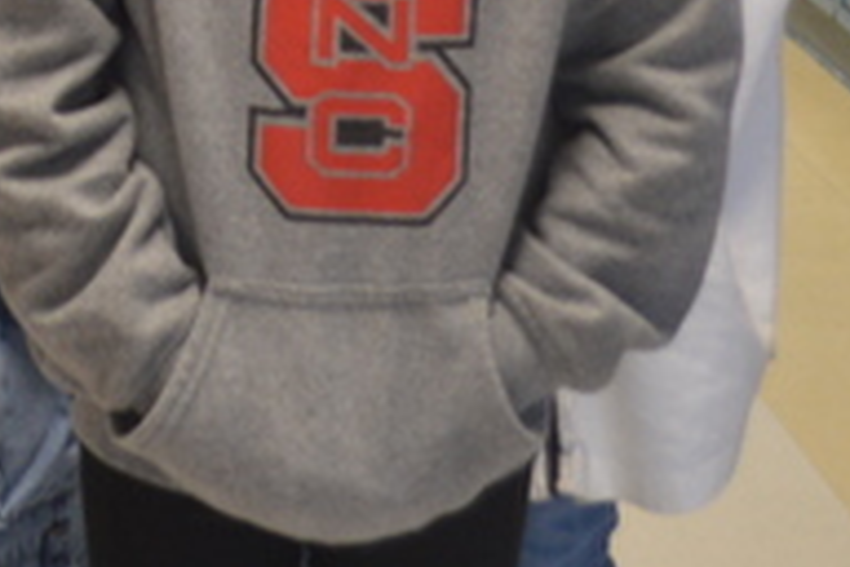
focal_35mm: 176
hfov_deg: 11.4
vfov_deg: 7.6
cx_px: -195
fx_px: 4155
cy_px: -472
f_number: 4
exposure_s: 1/20
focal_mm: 22
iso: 400
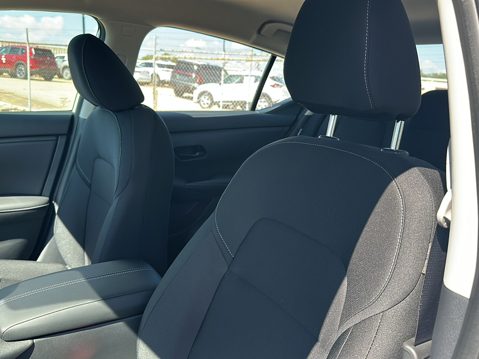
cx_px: 240
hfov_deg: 69.4
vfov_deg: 54.9
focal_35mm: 25
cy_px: 180
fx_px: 346
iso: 80
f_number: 1.78
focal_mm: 6.86
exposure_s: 1/428
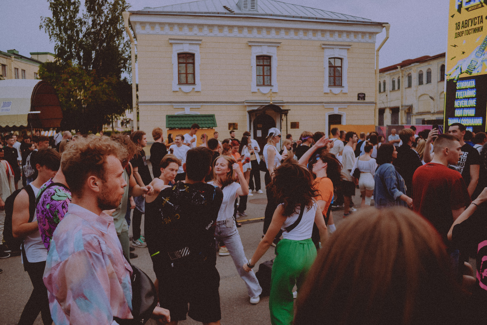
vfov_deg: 25.5
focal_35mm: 53
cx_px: 244
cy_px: 162
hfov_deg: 37.5
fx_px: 717
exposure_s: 1/320
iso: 200
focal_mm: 35
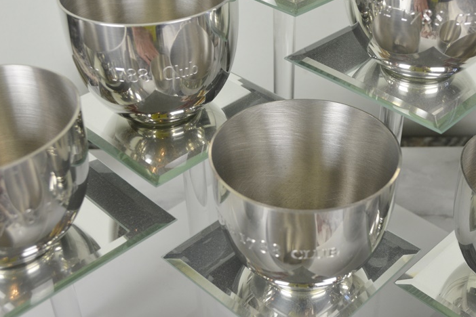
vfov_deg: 27.0
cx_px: 290
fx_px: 661
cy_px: 142
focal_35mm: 50
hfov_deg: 39.4
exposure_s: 1/125
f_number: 5.6
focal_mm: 26
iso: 400
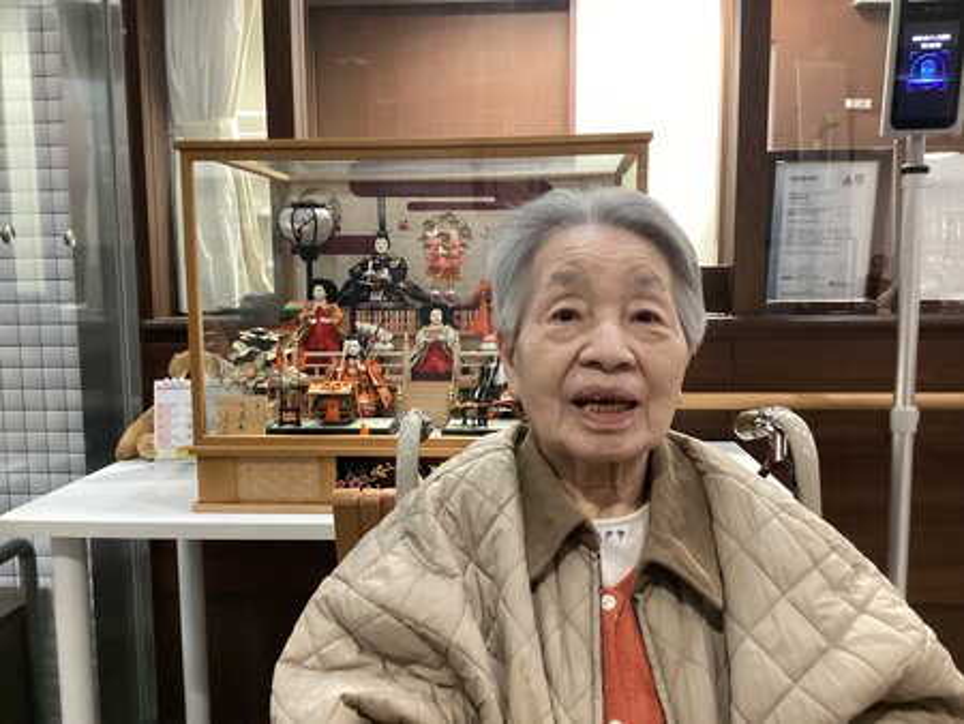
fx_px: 864
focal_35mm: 31
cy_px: 362
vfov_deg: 45.5
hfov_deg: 58.3
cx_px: 482
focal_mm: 3.3
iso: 320
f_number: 2.4
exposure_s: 1/30
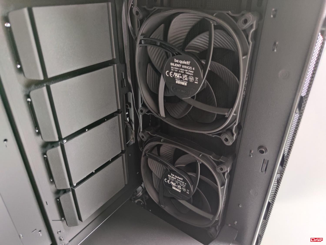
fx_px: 226
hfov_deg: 71.6
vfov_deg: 56.8
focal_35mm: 24
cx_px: 163
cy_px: 122
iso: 1711
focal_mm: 6.78
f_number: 1.85
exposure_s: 1/17
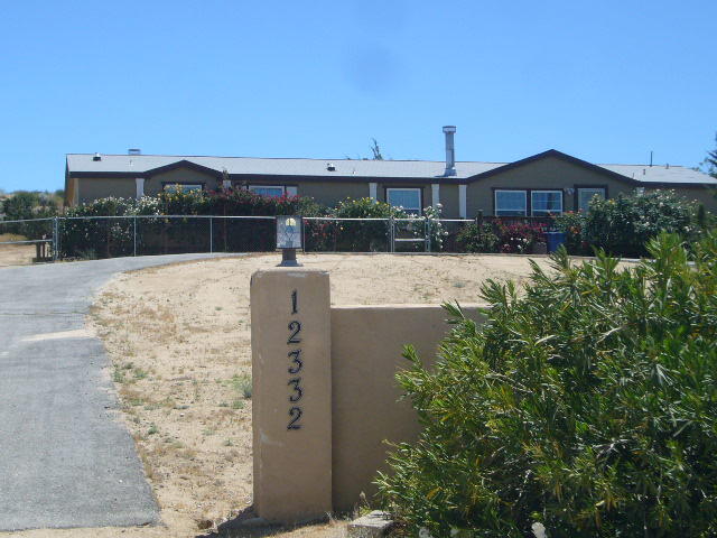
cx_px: 358
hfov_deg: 26.3
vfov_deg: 19.9
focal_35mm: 74
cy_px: 269
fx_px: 1533
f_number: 8
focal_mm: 8.8
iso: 80
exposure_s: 1/320
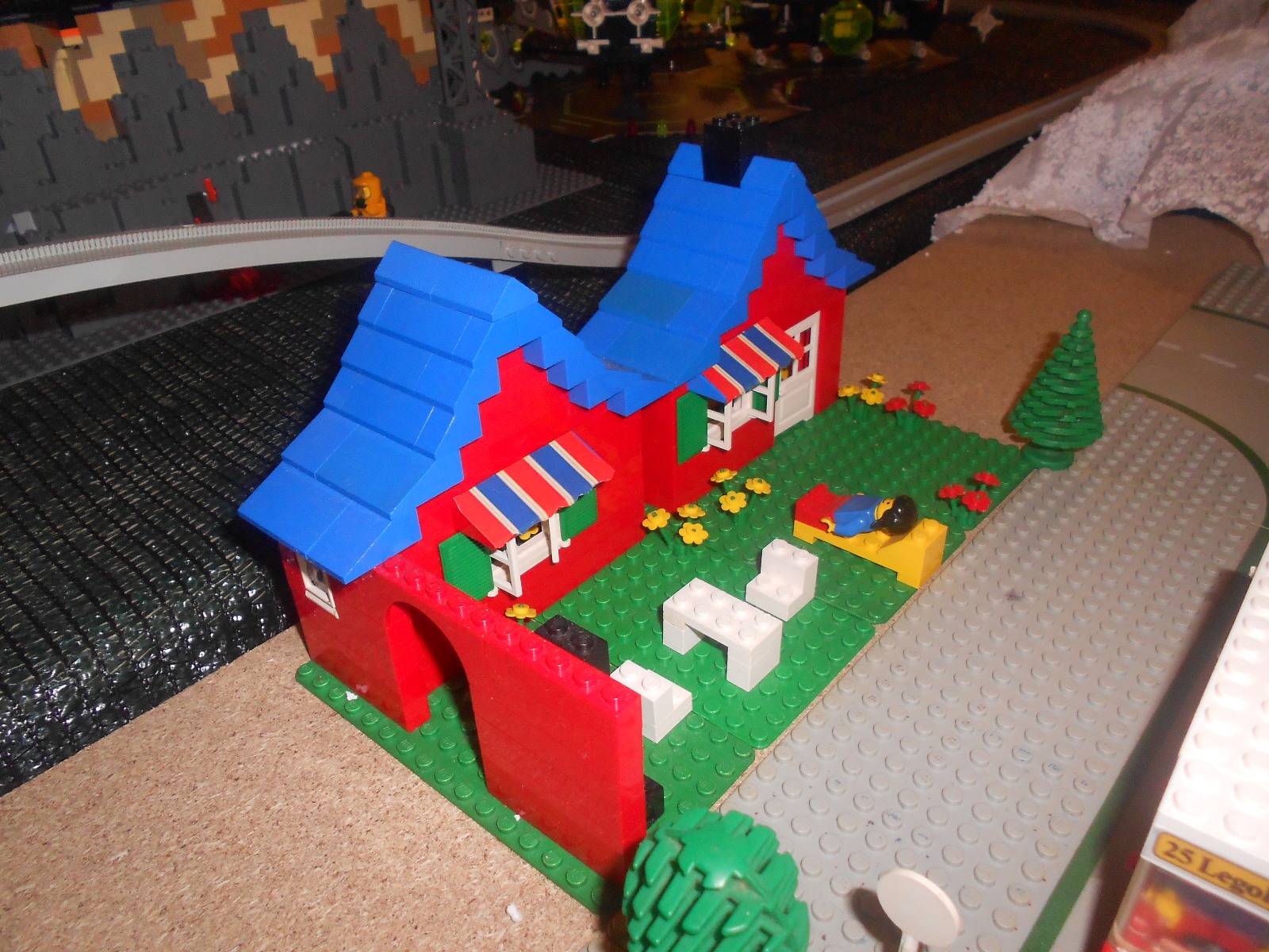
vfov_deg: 53.1
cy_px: 476
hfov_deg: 67.3
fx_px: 953
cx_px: 634
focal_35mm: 26
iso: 200
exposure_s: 1/25
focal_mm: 4.6
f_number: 8
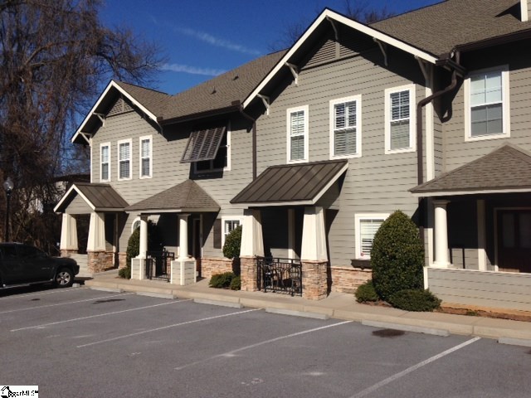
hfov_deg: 55.4
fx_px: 506
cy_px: 199
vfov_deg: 42.9
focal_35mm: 33
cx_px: 266
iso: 50
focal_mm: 4.12
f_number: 2.4
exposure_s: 1/3390
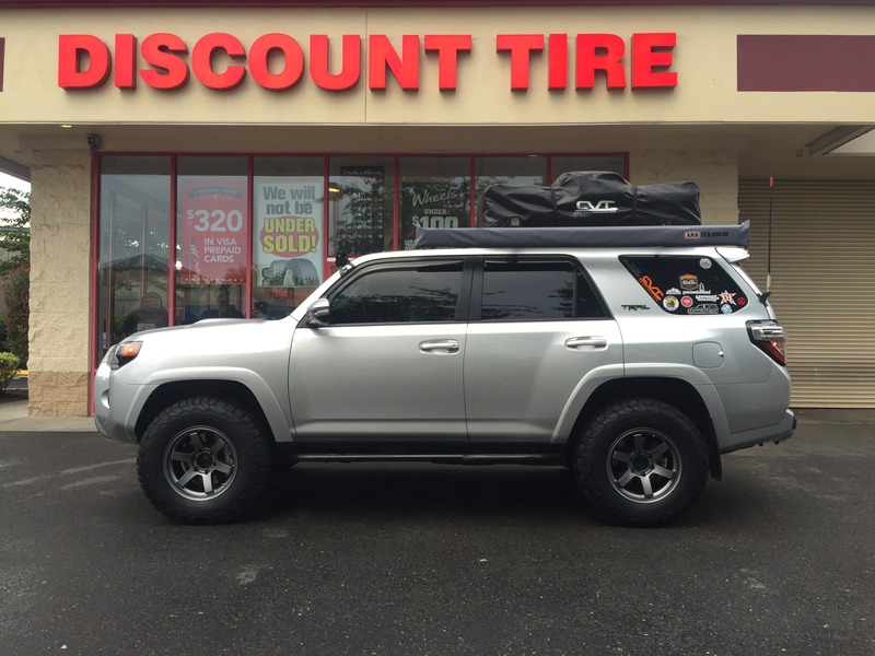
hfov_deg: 61.7
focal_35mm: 29
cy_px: 328
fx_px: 733
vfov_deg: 48.2
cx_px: 438
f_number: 2.2
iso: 50
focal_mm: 4.15
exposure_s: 1/120
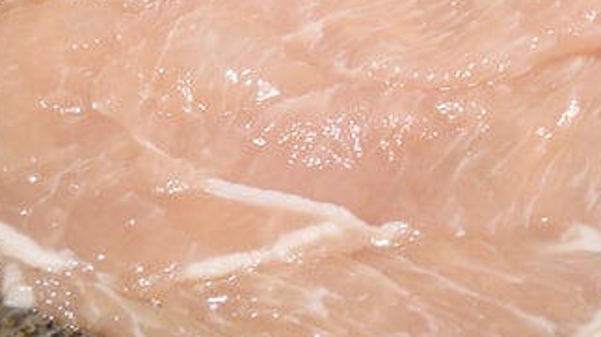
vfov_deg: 12.0
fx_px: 1576
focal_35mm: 99
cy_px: -34
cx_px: 489
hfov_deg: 21.3
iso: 1250
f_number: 4.8
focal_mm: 22
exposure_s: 1/60
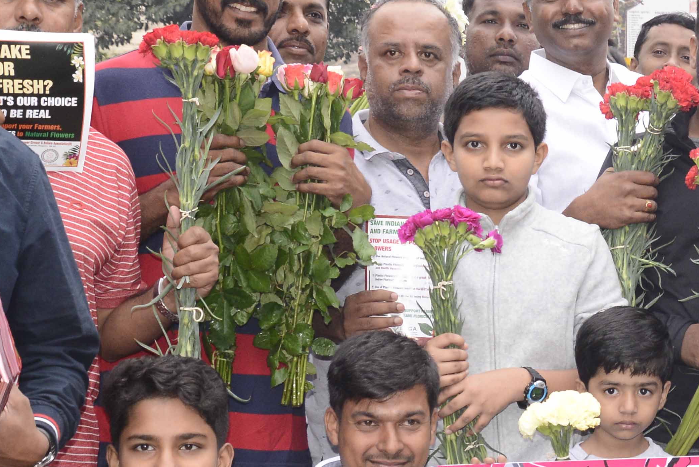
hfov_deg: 18.5
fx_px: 2020
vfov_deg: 13.1
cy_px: 375
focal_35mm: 104
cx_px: 872
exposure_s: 1/125
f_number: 9
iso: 1600
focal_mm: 36
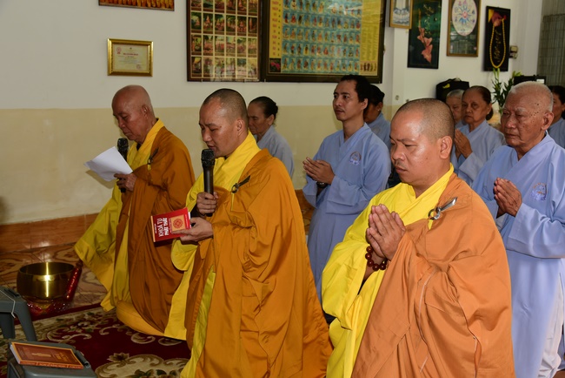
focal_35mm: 38
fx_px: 597
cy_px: 189
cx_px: 282
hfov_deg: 50.7
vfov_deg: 35.1
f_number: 5.6
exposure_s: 1/80
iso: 500
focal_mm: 38
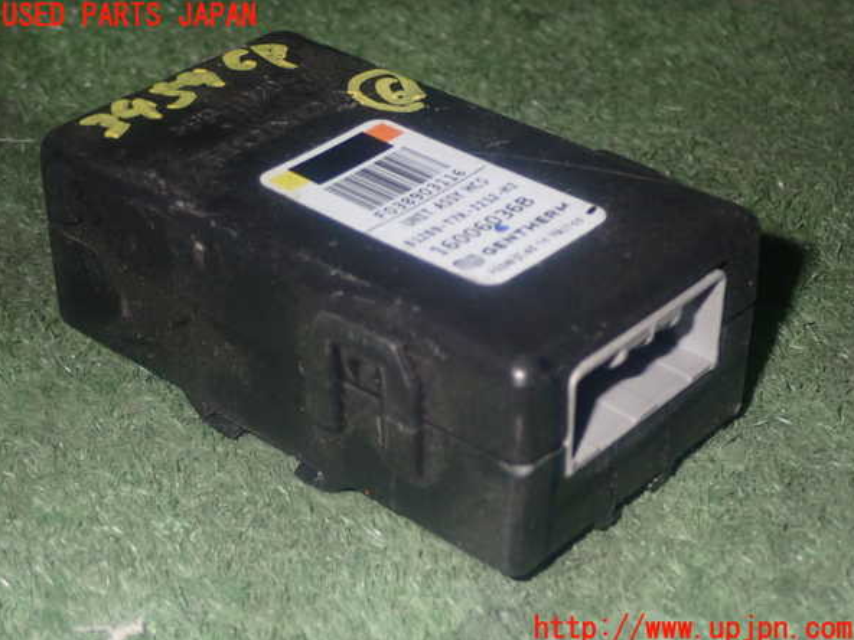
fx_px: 1924
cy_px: 323
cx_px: 427
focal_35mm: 78
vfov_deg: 18.9
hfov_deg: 25.0
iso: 800
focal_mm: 13.65
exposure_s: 1/80
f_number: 13
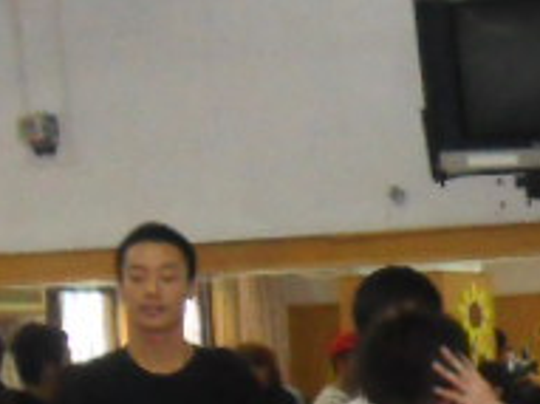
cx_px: 925
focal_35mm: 129
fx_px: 2011
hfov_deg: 13.9
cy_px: 494
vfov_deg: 11.2
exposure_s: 1/45
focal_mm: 4.2
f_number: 3.3
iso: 400
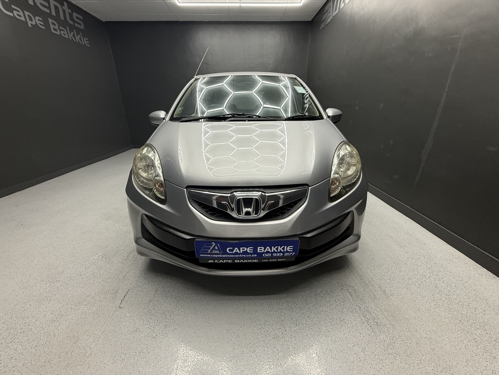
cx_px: 250
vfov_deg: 85.7
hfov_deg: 102.1
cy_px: 188
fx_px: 202
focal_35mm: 14
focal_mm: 2.22
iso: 80
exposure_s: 1/100
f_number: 2.2
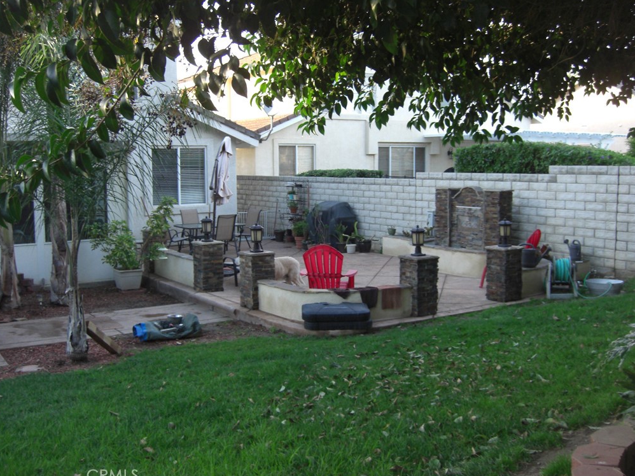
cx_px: 319
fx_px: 715
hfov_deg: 47.9
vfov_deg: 36.8
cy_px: 240
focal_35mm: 39
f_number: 2.8
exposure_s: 1/125
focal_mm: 7.9
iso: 200
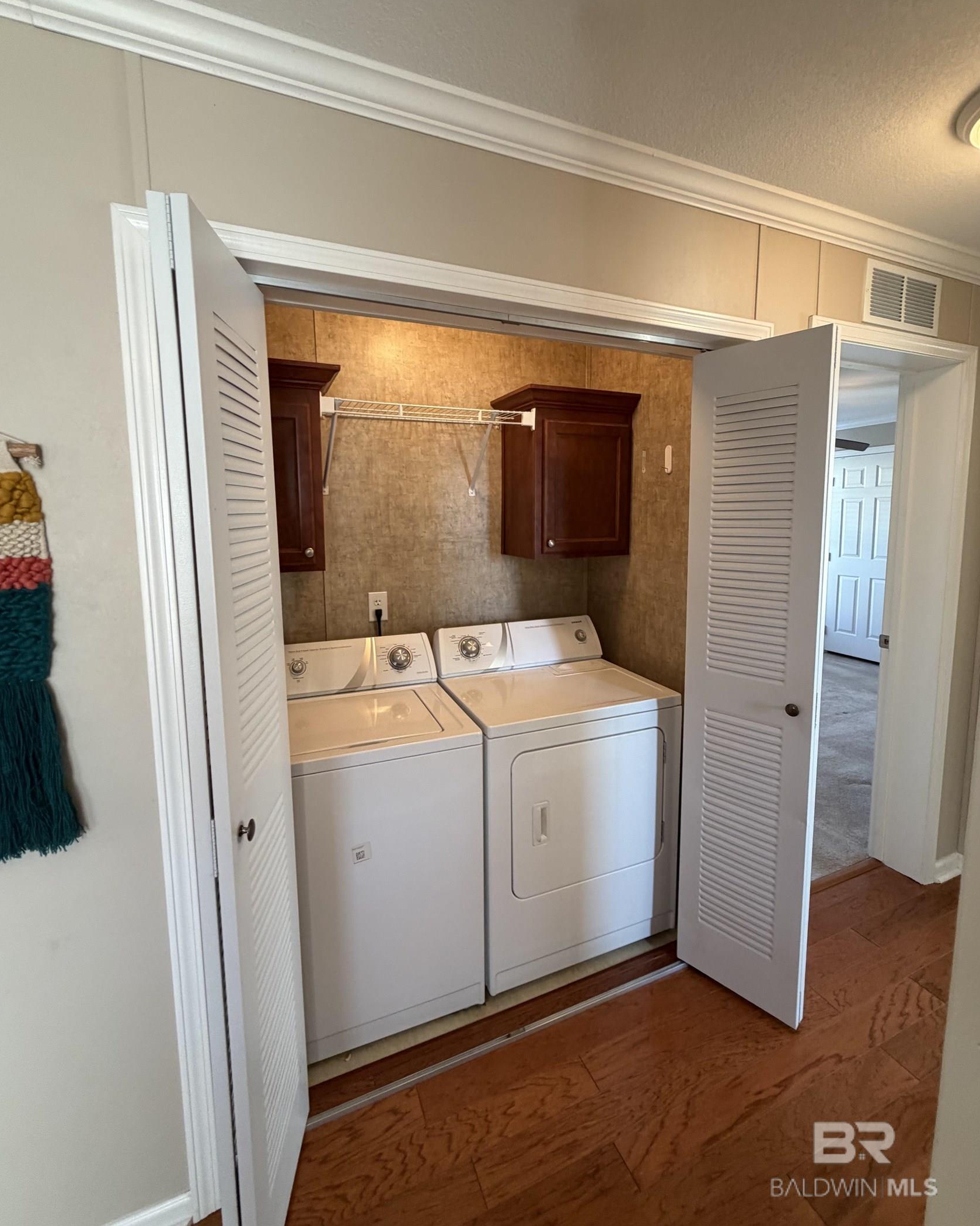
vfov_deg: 96.7
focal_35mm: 15
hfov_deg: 84.0
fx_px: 544
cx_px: 496
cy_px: 572
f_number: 2.2
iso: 160
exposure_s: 1/60
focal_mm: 2.22
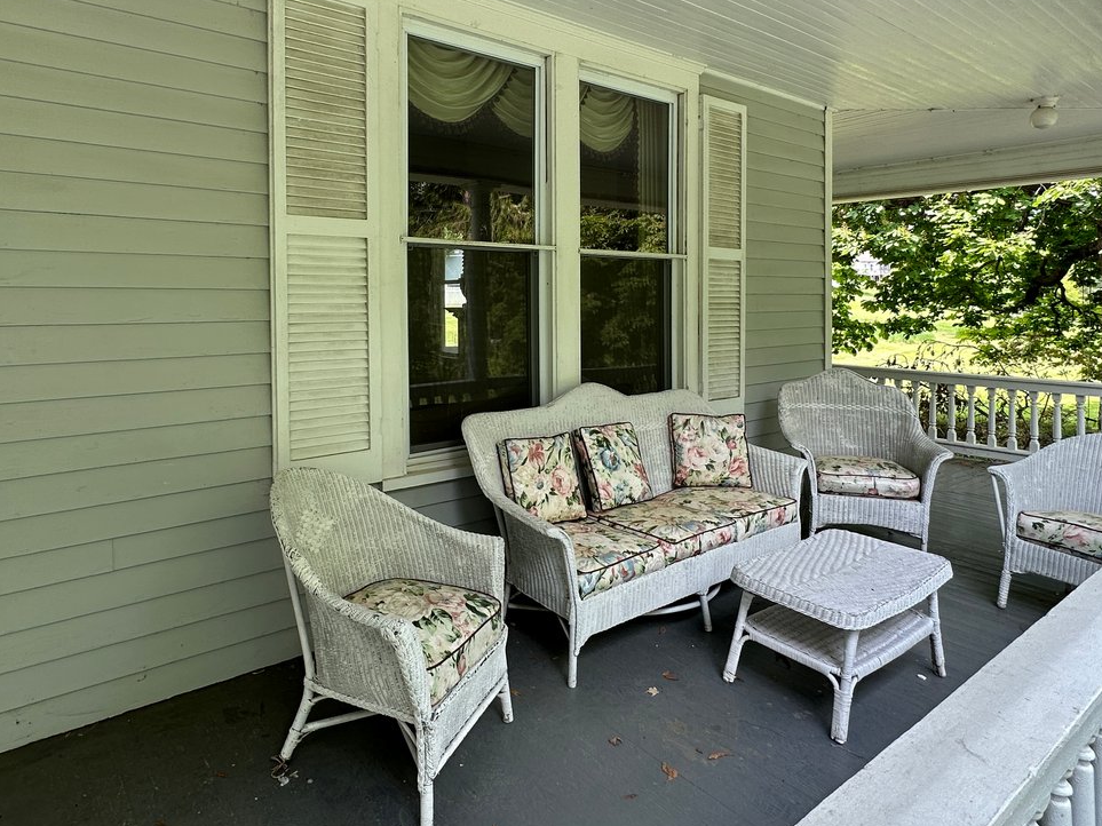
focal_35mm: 22
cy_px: 309
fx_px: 700
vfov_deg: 60.3
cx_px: 461
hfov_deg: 75.8
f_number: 2.2
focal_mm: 2.22
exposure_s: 1/111
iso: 40
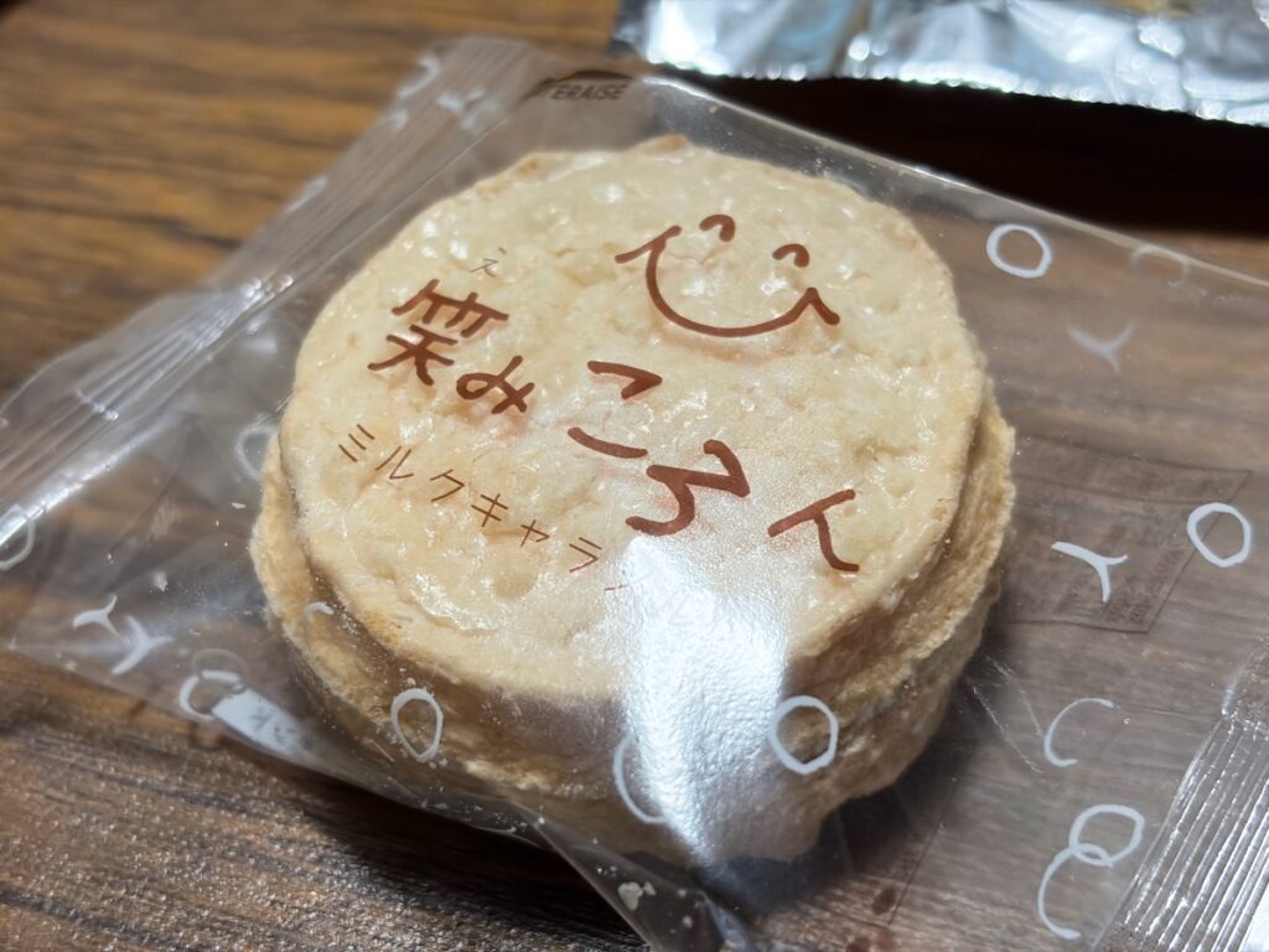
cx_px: 634
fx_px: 1906
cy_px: 476
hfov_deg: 36.8
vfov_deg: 28.0
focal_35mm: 52
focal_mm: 5.96
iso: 125
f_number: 1.6
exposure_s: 1/100
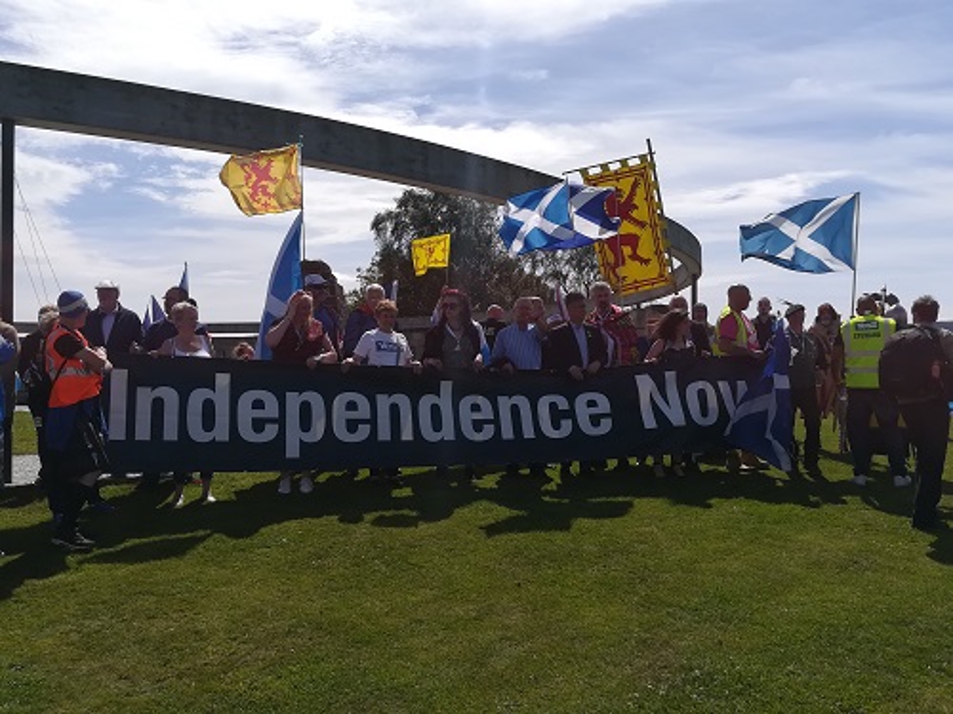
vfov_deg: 45.4
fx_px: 853
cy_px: 357
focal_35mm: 31
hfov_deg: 58.4
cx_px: 476
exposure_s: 1/2151
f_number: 2.2
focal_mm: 3.83
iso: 50
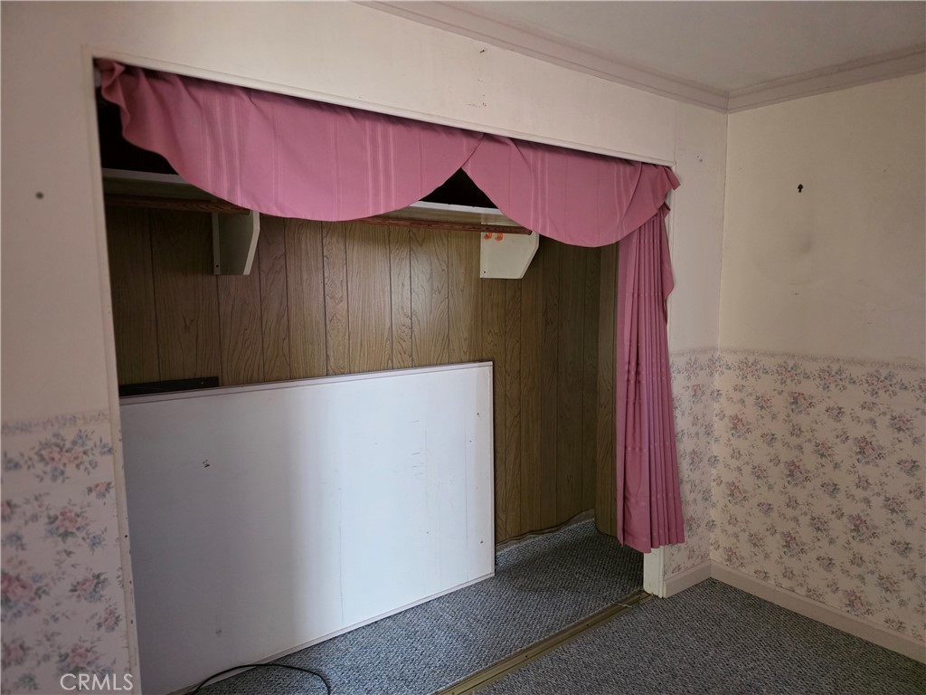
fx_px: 615
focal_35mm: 23
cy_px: 348
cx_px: 463
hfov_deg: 73.9
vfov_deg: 58.9
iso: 1600
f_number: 1.7
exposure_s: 1/120
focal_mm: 6.3
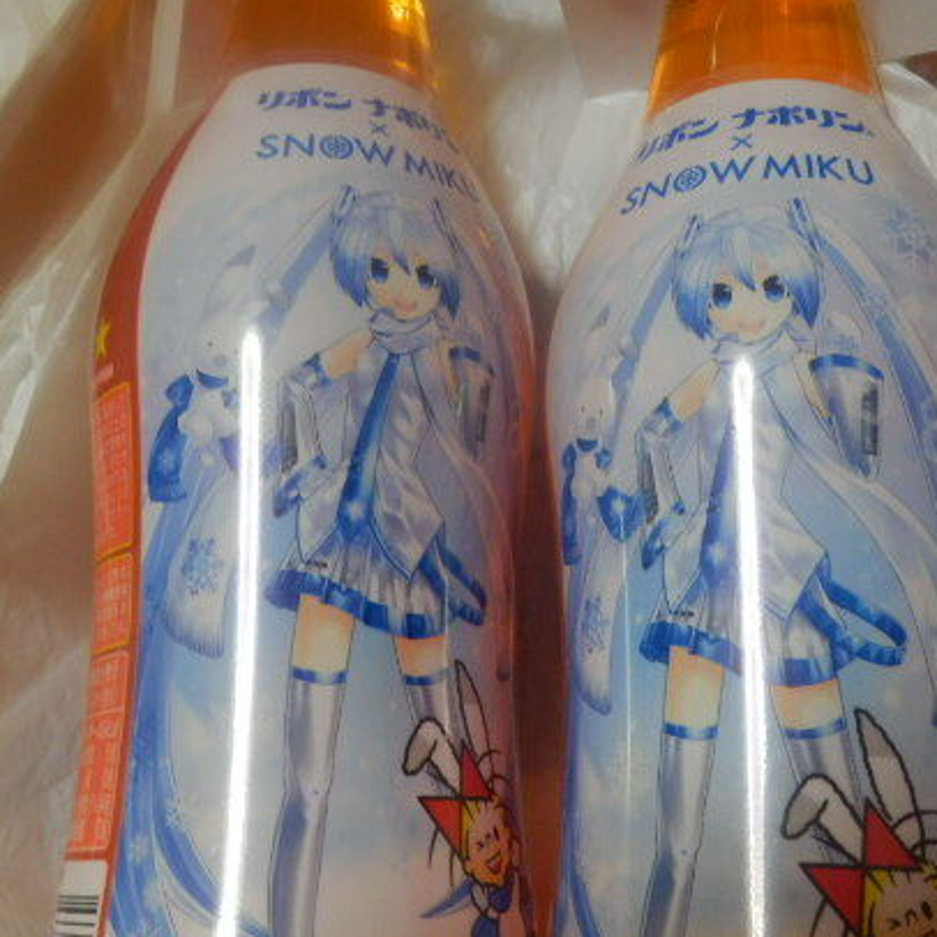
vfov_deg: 36.8
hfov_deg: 36.8
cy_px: 422
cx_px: 517
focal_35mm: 46
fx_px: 1409
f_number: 3.7
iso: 640
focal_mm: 5.9
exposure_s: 1/30
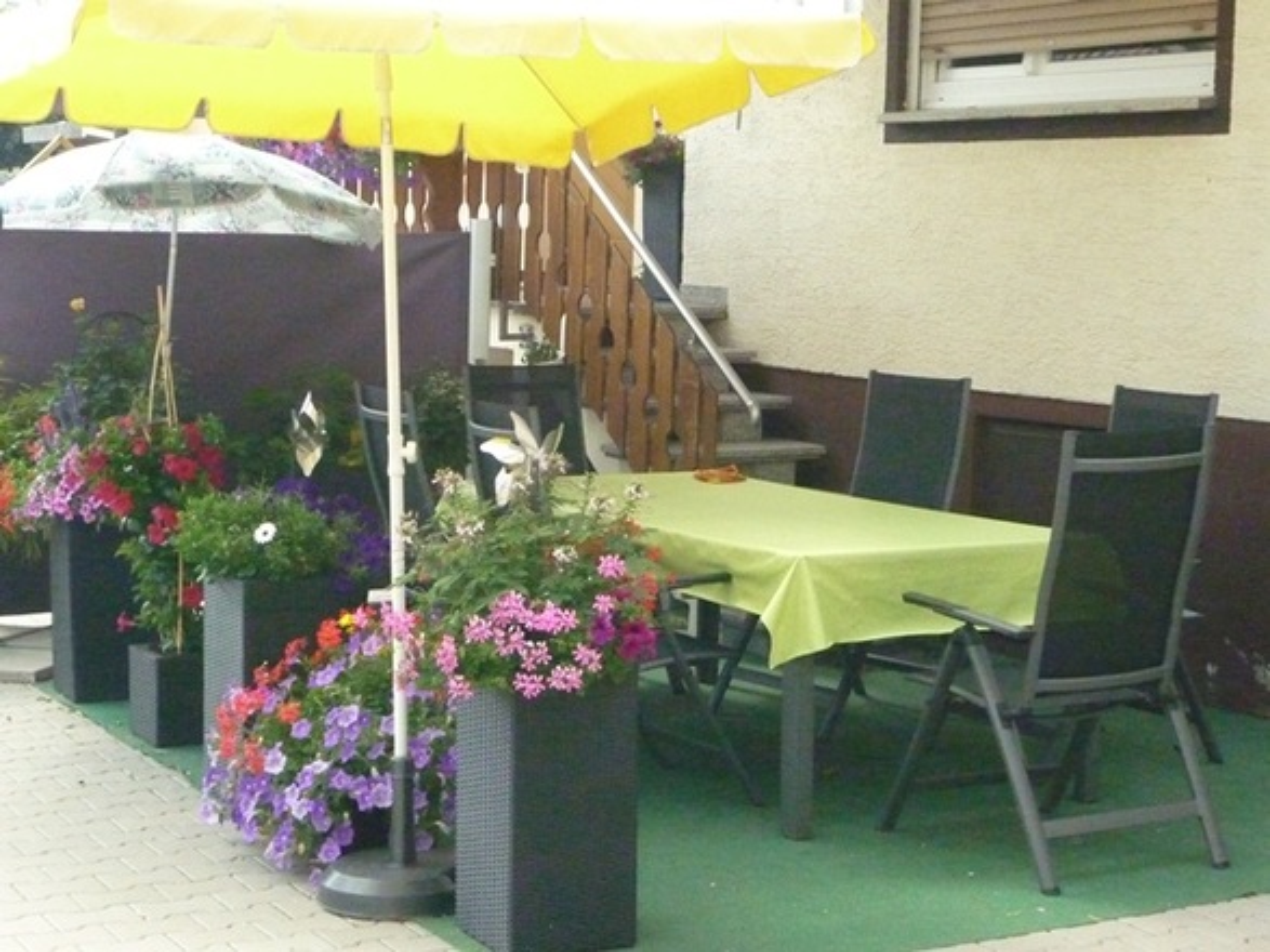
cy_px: 476
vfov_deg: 22.9
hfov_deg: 30.3
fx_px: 2348
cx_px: 635
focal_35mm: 64
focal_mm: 10.6
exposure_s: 1/250
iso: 1600
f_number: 11
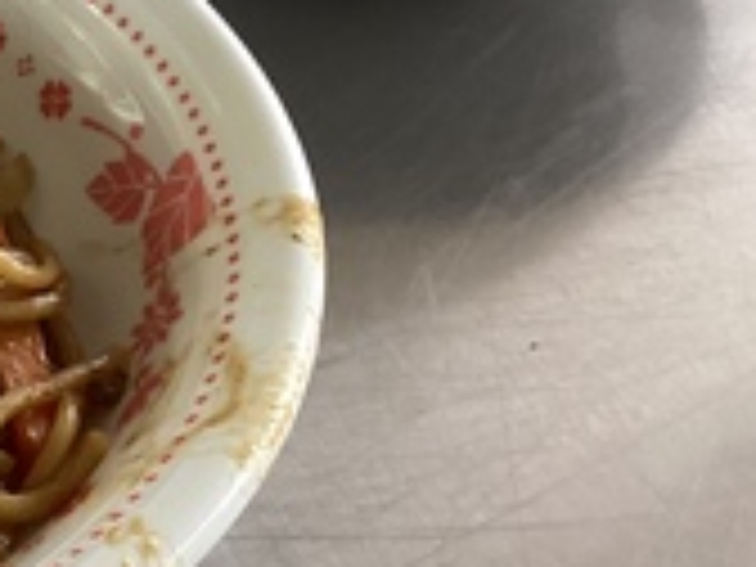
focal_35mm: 92
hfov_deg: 19.2
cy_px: 65
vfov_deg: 15.9
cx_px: -310
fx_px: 2009
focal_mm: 3.3
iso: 200
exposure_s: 1/50
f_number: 2.4
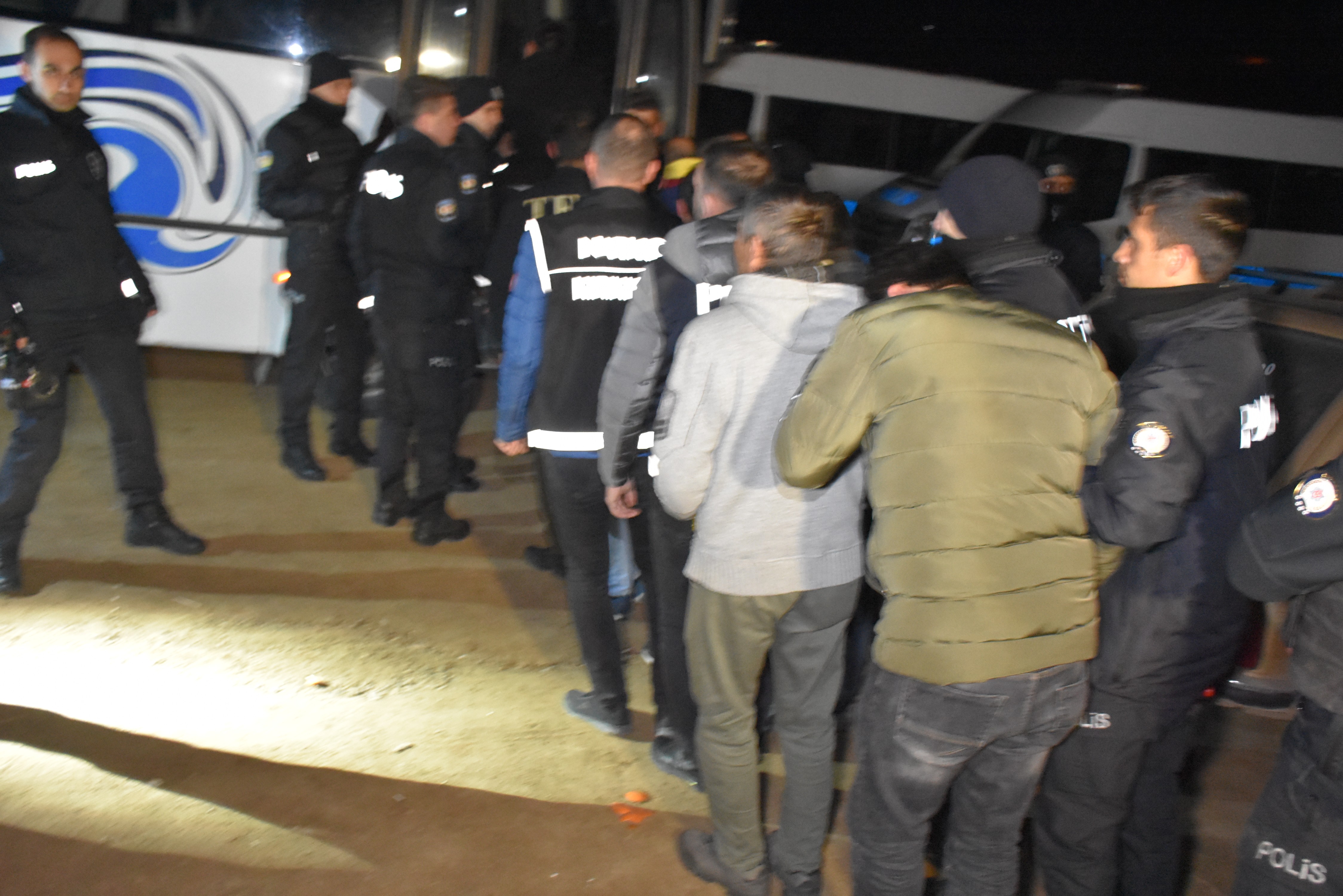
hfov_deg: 57.2
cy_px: 448
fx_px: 1231
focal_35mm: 33
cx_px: 672
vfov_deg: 40.0
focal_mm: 22
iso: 6400
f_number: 4
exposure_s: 1/60
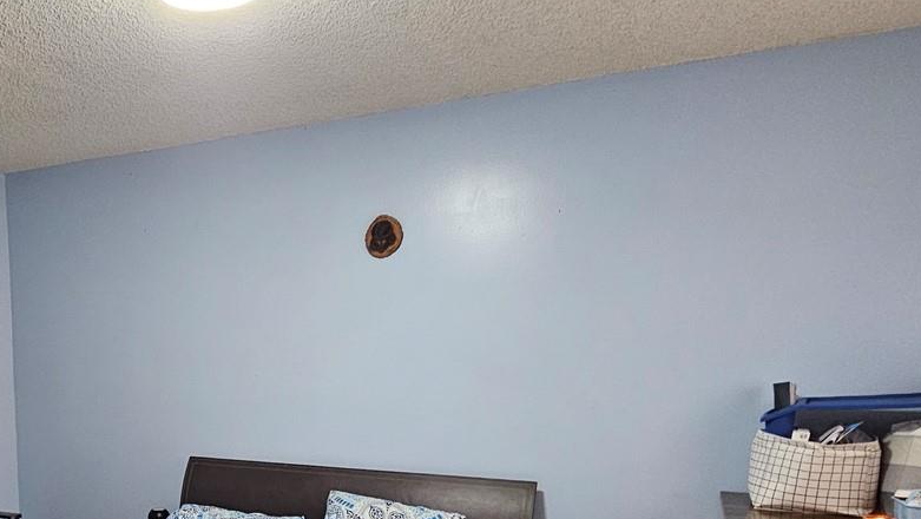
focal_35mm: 29
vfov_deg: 37.5
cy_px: 471
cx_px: 179
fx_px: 708
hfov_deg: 60.5
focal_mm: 2.2
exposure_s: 1/40
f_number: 2.2
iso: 320
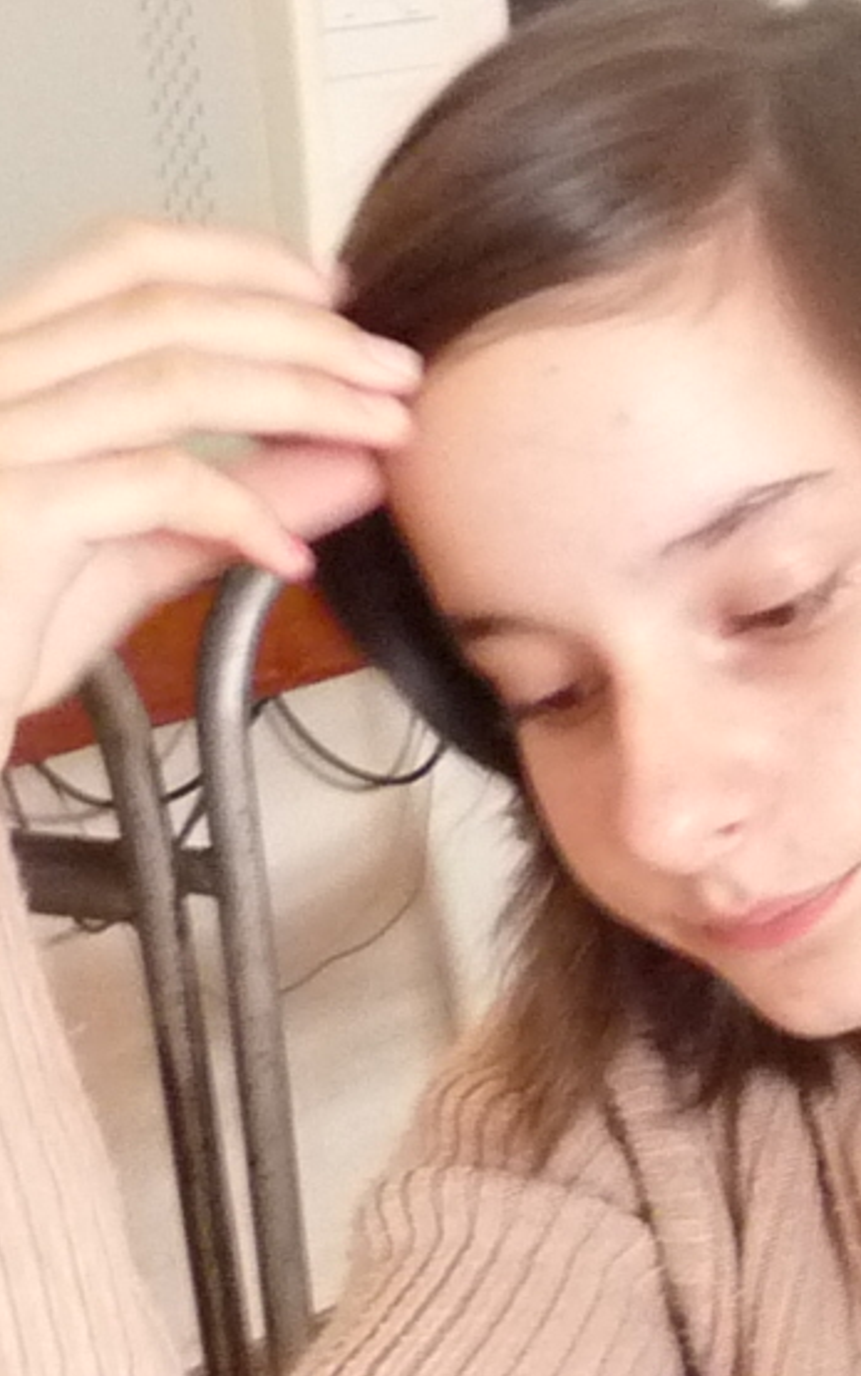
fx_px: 4955
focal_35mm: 132
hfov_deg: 8.5
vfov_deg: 15.4
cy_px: 1502
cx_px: 2479
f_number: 2.8
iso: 400
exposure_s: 1/15
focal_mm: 4.8
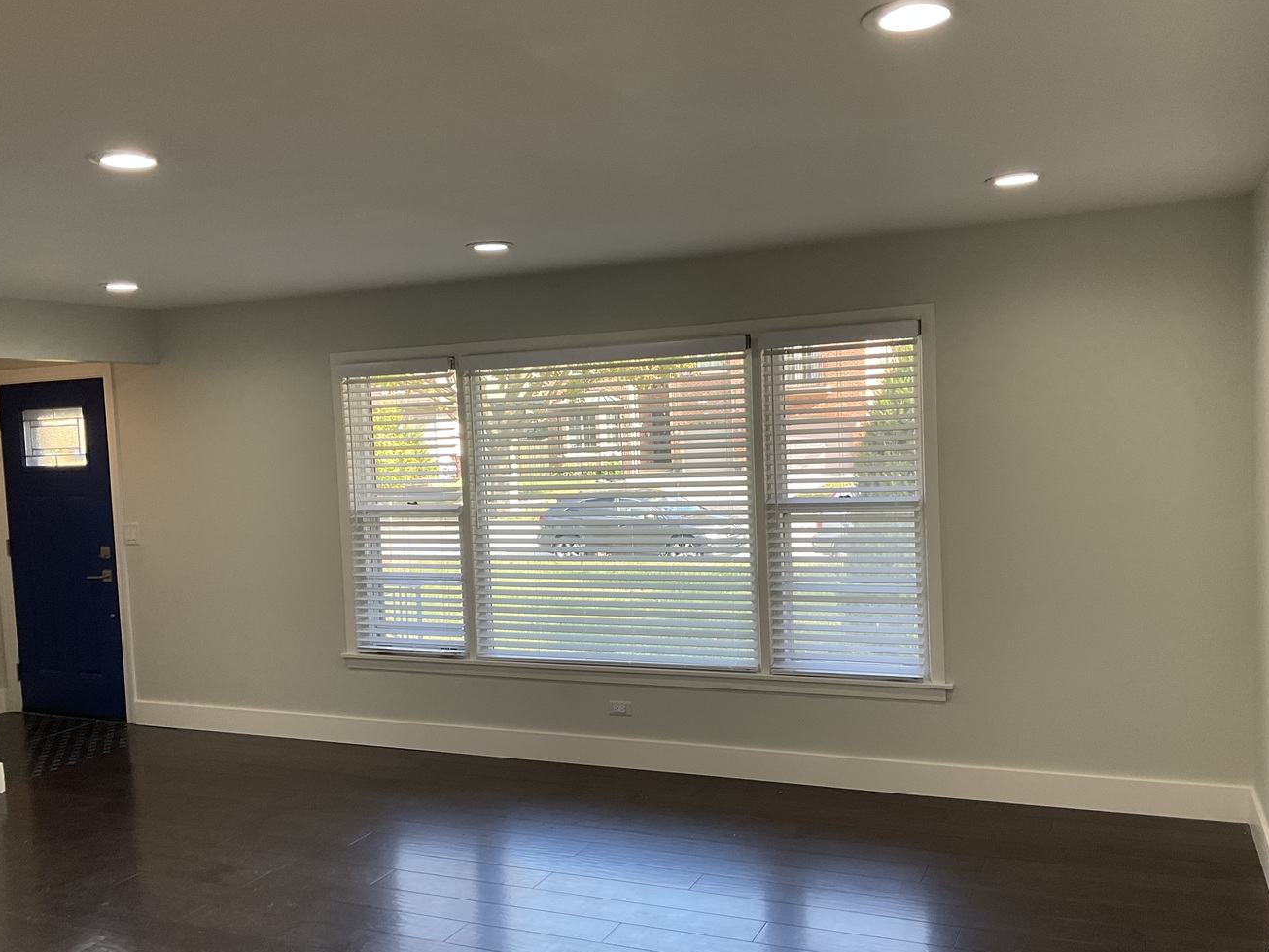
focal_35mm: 32
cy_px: 519
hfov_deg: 56.8
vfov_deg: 44.1
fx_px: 1173
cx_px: 642
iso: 50
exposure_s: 1/120
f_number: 1.8
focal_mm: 3
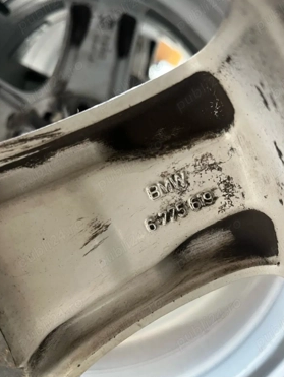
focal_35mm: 28
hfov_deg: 49.8
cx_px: 150
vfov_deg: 63.3
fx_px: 306
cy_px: 177
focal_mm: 5.1
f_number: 1.6
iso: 320
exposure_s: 1/50
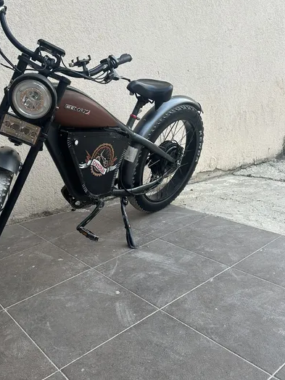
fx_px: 362
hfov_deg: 42.5
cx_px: 100
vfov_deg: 55.3
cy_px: 173
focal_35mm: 33
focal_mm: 6.86
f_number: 1.78
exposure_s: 1/404
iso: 80
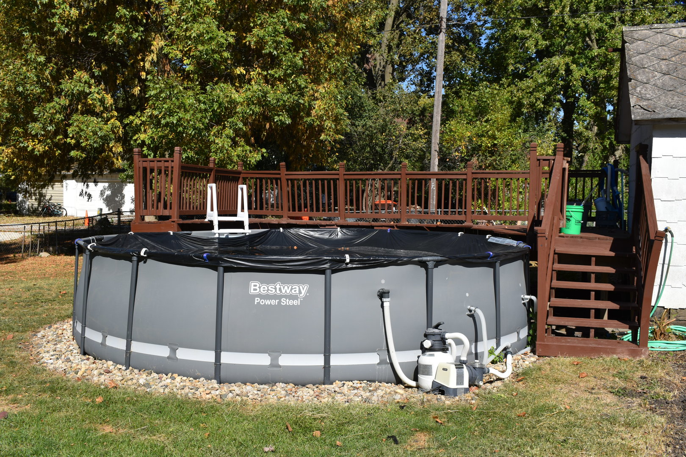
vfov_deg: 36.9
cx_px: 343
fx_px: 686
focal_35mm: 36
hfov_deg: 53.1
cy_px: 228
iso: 100
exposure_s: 1/320
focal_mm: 24
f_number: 9
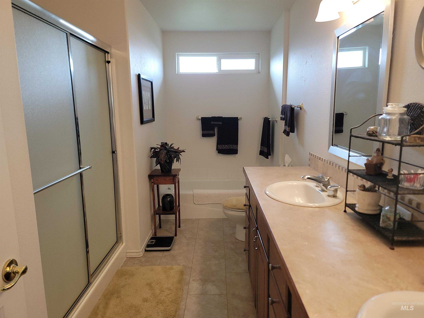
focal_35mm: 24
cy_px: 159
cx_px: 212
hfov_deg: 71.6
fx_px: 294
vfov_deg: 56.8
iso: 160
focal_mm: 6.7
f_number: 1.8
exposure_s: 1/120
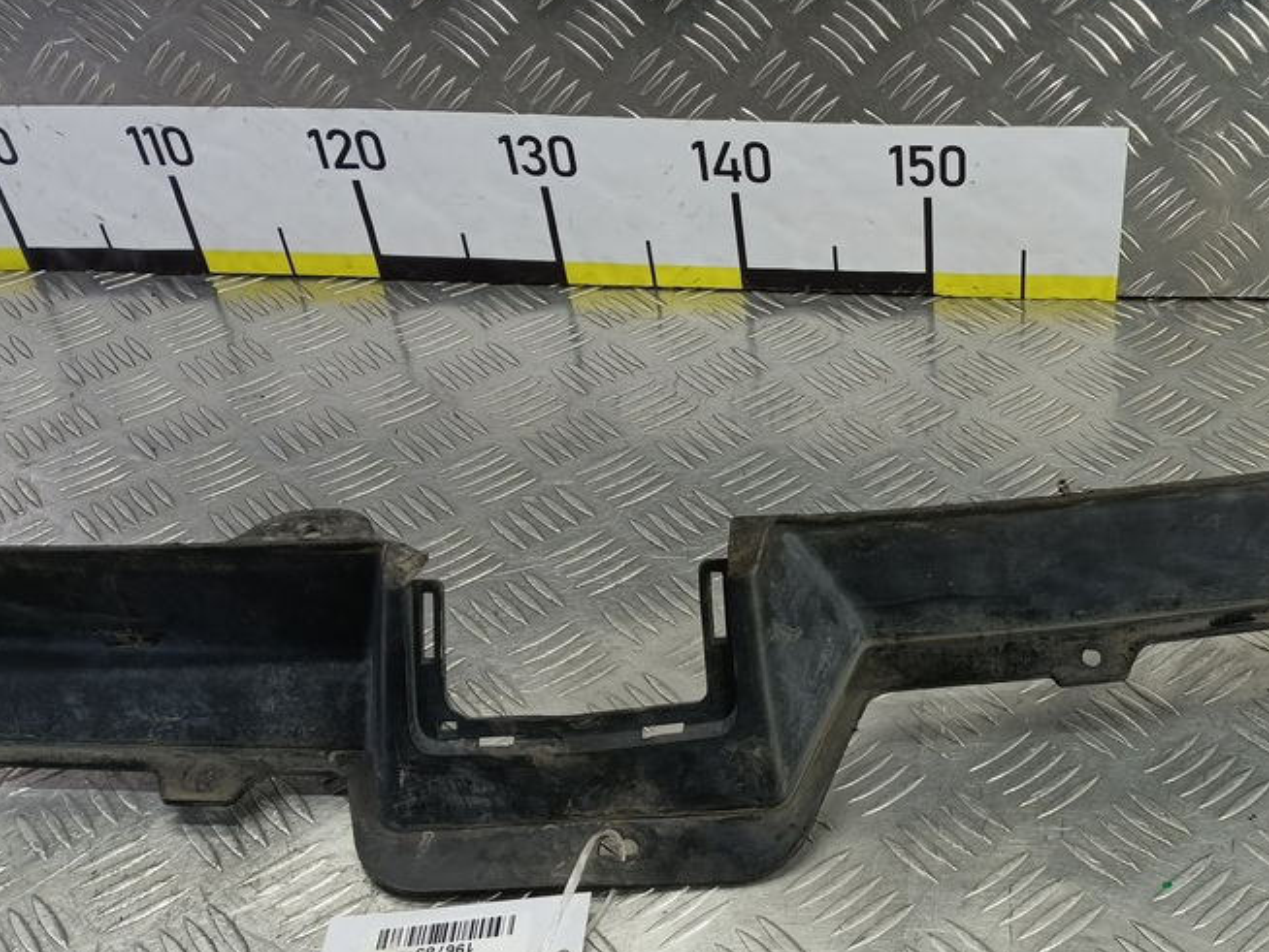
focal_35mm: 36
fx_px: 1320
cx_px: 924
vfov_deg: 39.6
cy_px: 531
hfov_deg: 49.6
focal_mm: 4.11
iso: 100
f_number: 1.6
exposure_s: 1/50
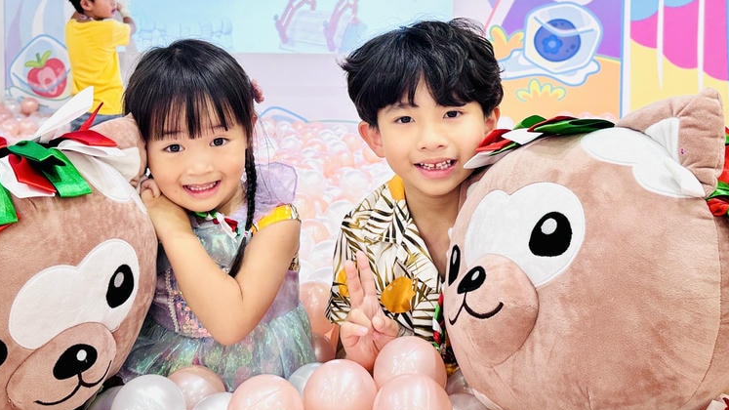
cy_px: 80
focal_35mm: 42
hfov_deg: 48.4
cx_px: 362
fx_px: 812
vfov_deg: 27.7
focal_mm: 6.76
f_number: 1.78
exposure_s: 1/60
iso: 125
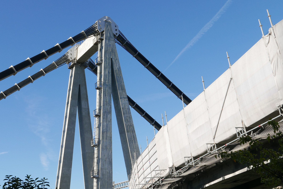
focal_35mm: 46
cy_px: 94
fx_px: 362
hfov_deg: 42.7
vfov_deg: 29.3
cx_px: 142
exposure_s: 1/400
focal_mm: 20.6
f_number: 9
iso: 320
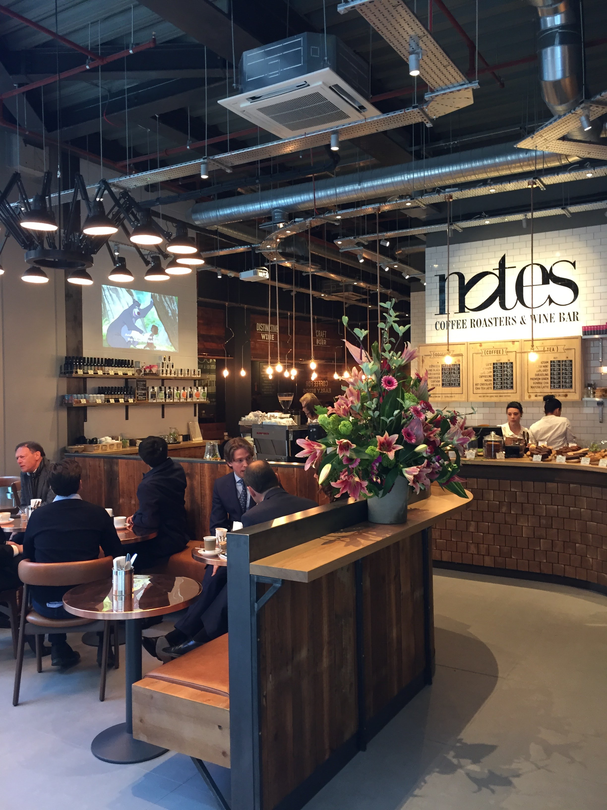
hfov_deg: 48.2
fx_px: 678
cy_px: 405
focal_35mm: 29
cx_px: 304
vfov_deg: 61.7
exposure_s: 1/33
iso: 125
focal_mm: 4.15
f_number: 2.2
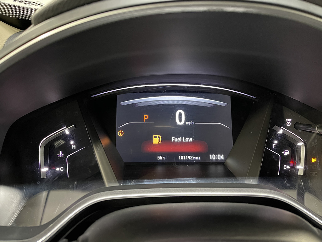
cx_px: 161
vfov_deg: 54.9
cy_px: 121
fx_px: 233
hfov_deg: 69.4
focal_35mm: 25
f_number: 1.6
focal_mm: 5.1
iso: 640
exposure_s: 1/30
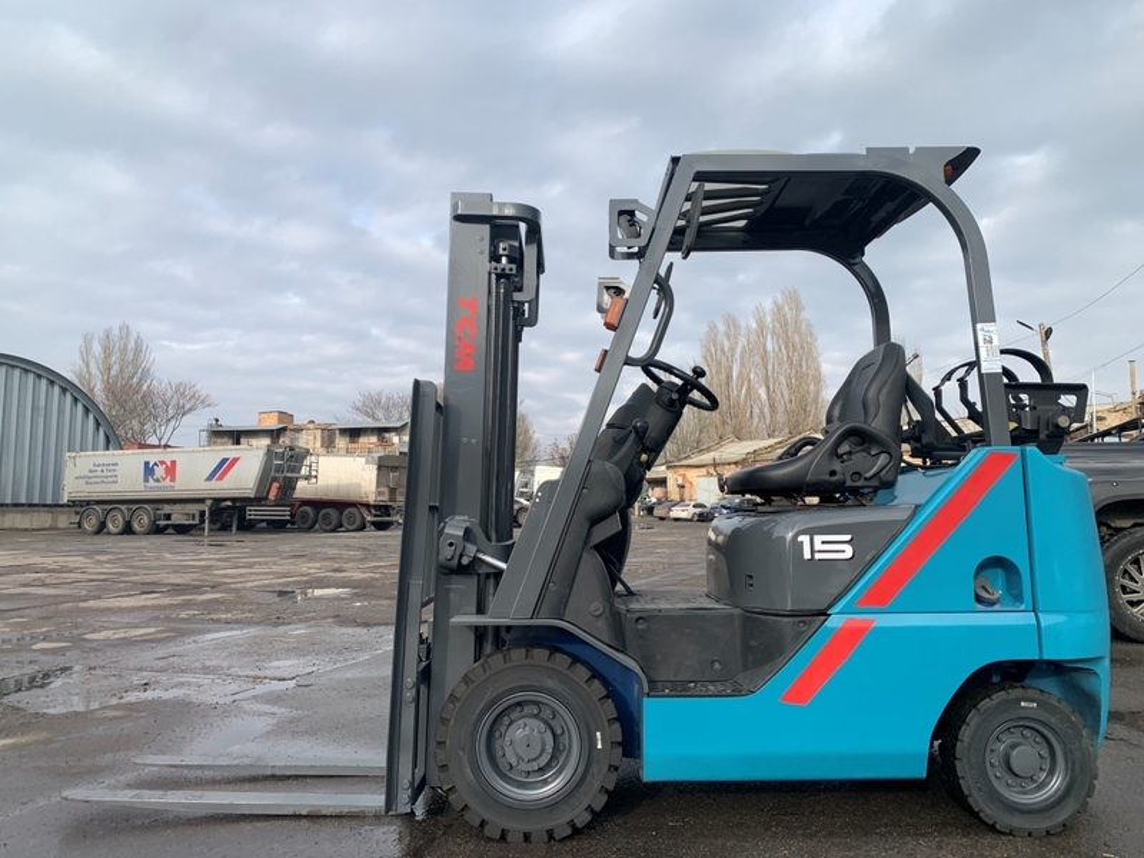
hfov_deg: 67.3
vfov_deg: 53.1
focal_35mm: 26
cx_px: 572
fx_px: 859
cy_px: 429
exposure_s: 1/1282
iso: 25
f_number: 1.8
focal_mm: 4.25
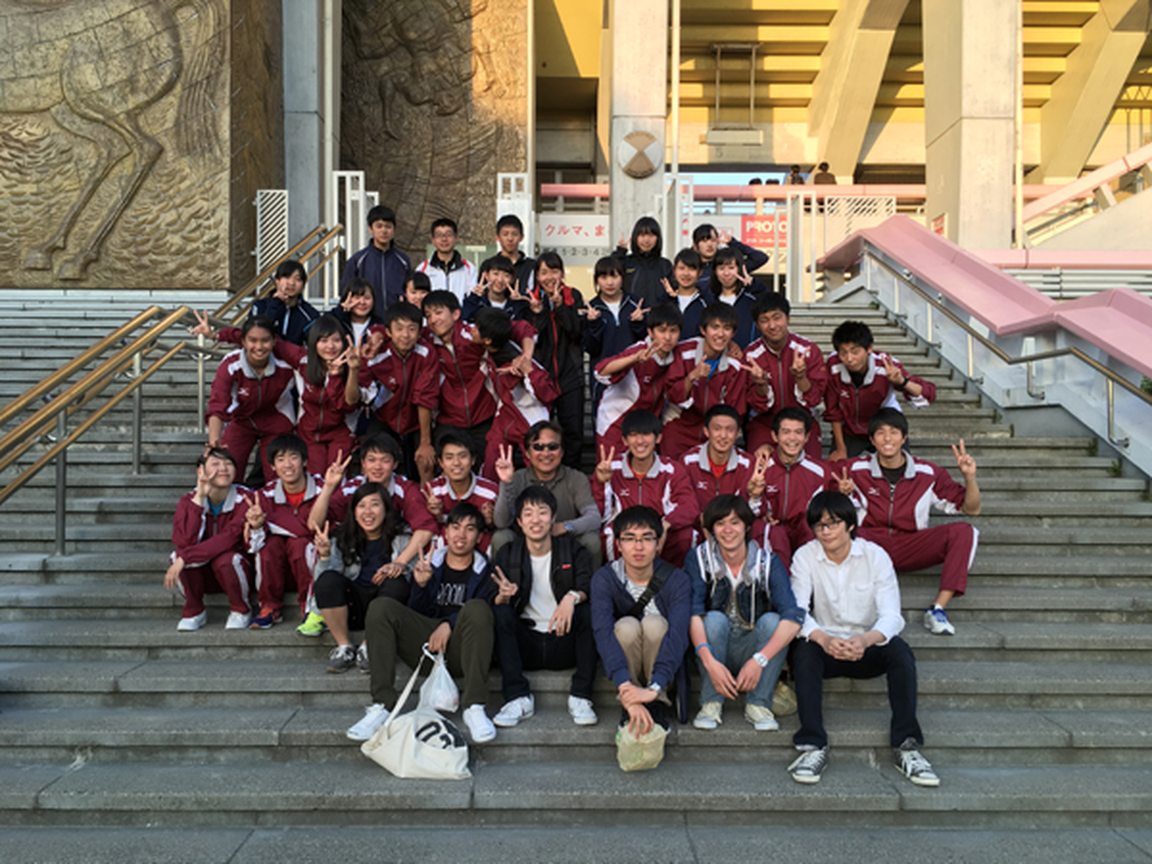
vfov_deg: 48.2
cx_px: 576
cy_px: 432
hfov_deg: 61.7
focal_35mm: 29
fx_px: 965
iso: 25
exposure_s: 1/120
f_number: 2.2
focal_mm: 4.15
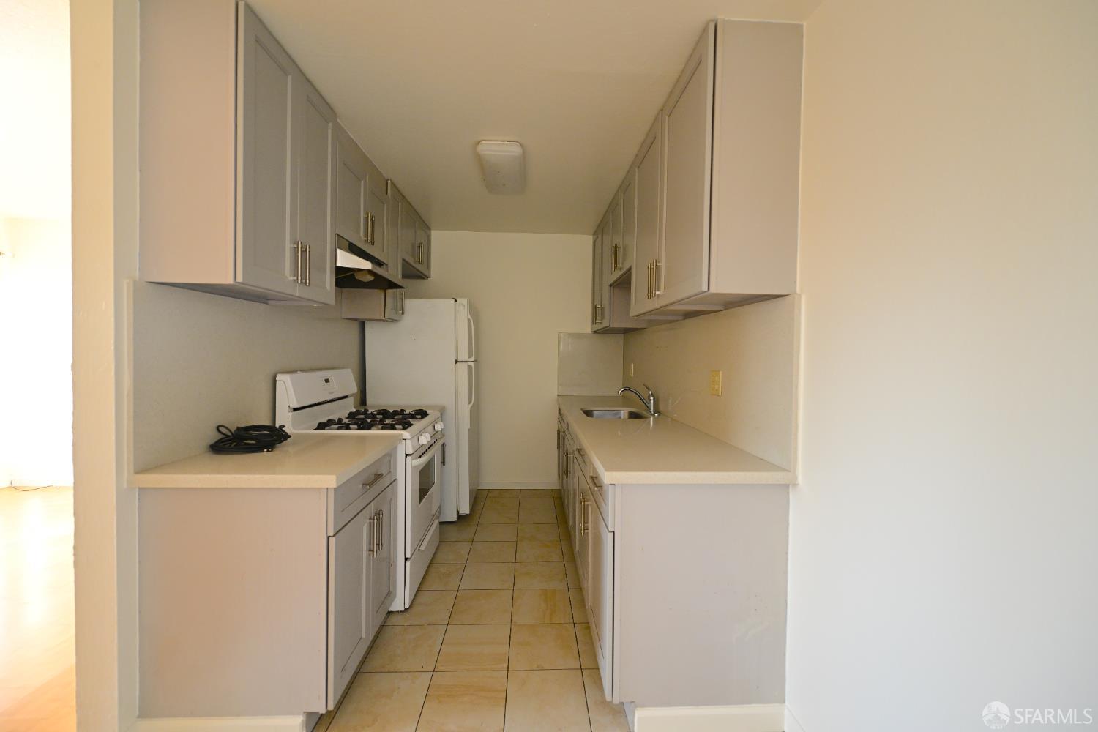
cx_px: 549
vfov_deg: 81.2
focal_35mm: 14
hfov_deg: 104.3
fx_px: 427
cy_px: 366
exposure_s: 1/500
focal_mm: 14
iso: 1250
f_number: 2.8
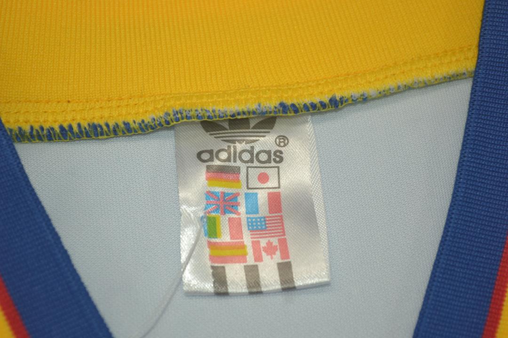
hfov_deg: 24.6
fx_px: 1164
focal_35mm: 82
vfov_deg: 16.6
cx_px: 254
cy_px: 169
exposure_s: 1/125
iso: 200
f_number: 5.6
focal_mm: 55
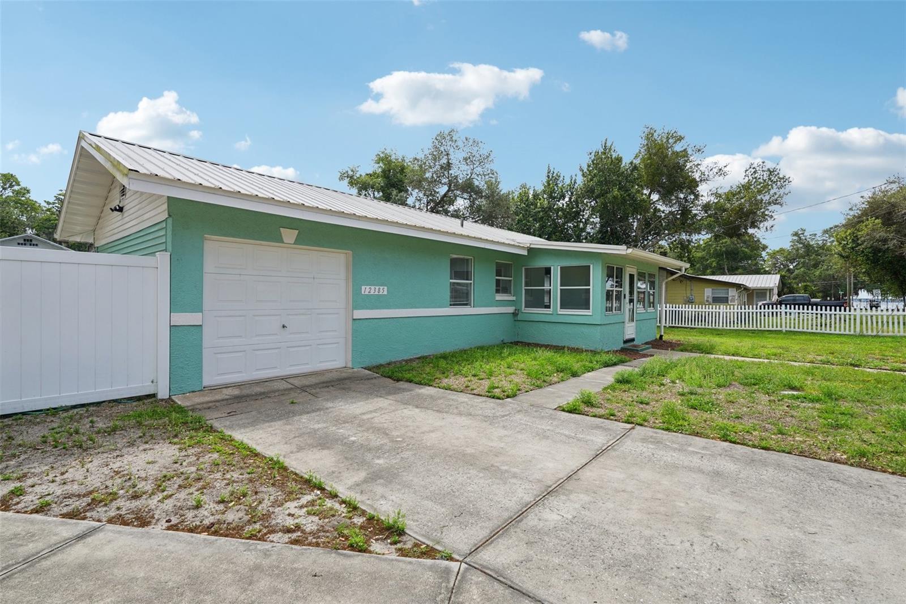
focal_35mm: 16
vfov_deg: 73.7
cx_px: 453
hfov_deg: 96.7
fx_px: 403
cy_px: 302
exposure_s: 1/90
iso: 50
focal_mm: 16
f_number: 8
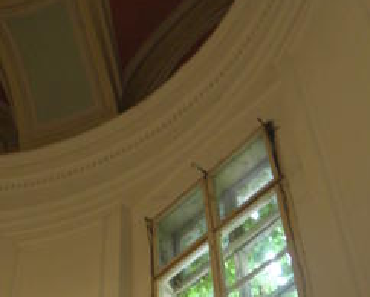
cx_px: 171
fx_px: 734
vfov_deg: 21.7
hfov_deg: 28.3
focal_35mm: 67
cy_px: 326
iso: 160
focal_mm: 4.6
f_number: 2.8
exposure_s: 1/8
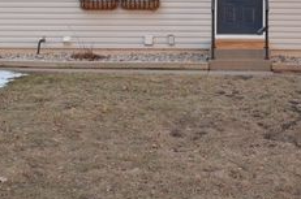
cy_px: 24
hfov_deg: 25.8
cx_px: 214
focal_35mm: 78
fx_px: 651
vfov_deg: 17.2
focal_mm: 24
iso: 1100
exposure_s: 1/30
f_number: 4.5
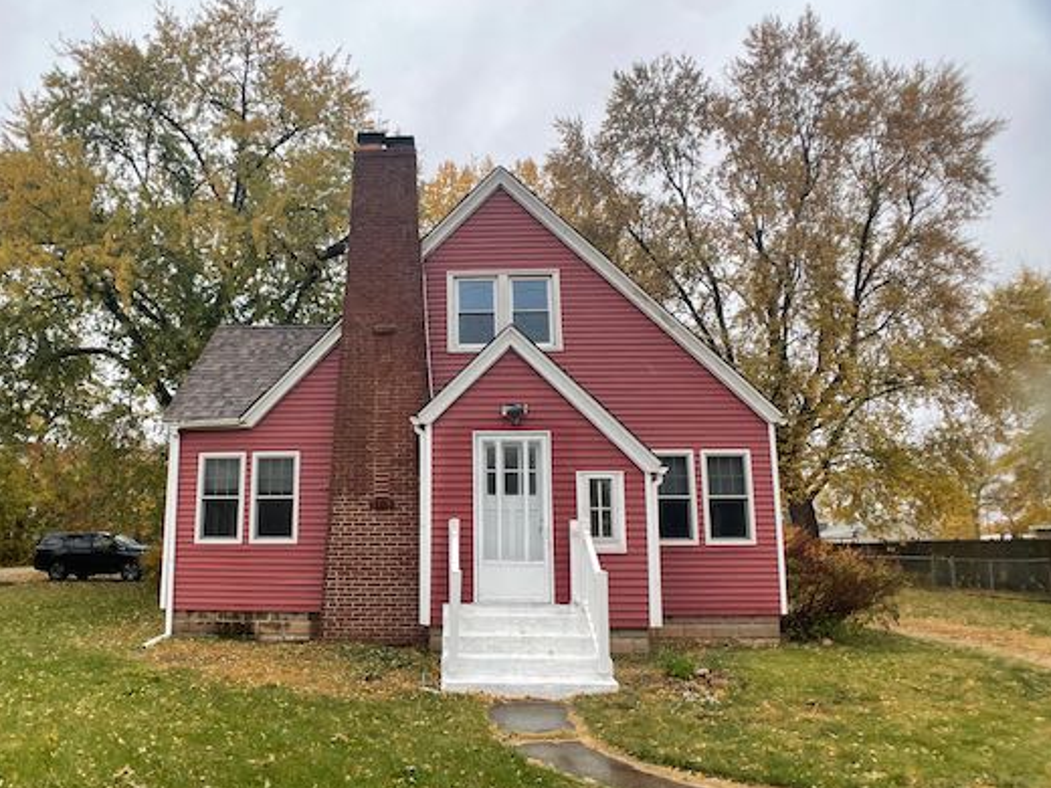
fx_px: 972
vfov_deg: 44.1
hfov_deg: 56.3
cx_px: 414
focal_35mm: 32
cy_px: 442
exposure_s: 1/504
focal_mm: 4.2
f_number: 1.6
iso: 32
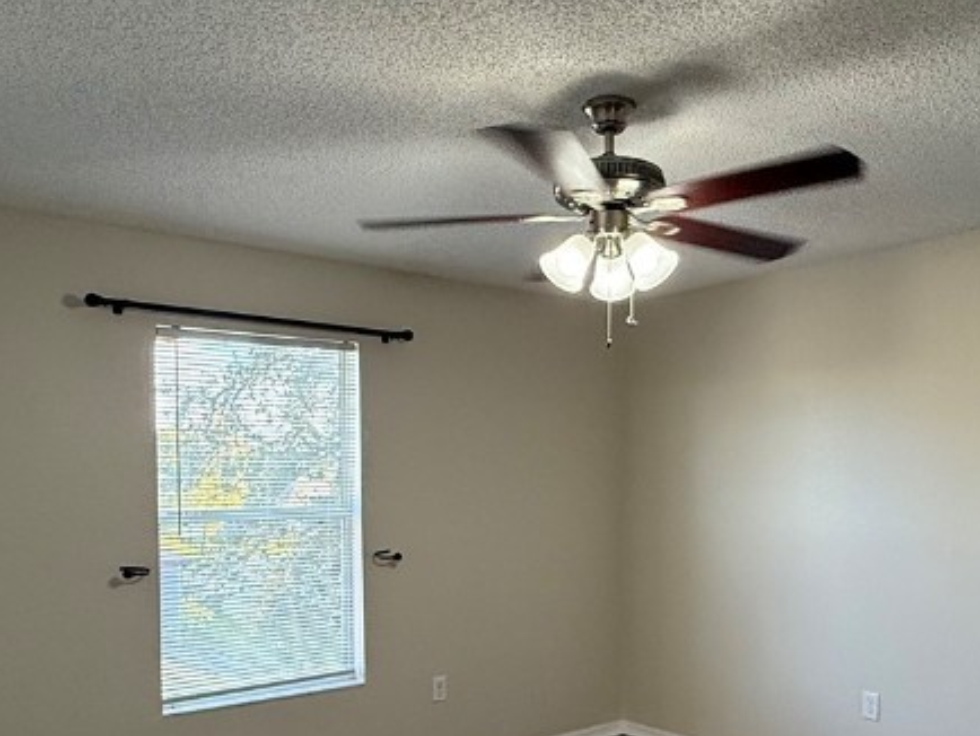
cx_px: 540
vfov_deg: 42.3
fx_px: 935
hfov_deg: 55.2
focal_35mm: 33
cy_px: 506
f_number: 2.2
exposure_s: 1/120
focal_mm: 2.22
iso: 200
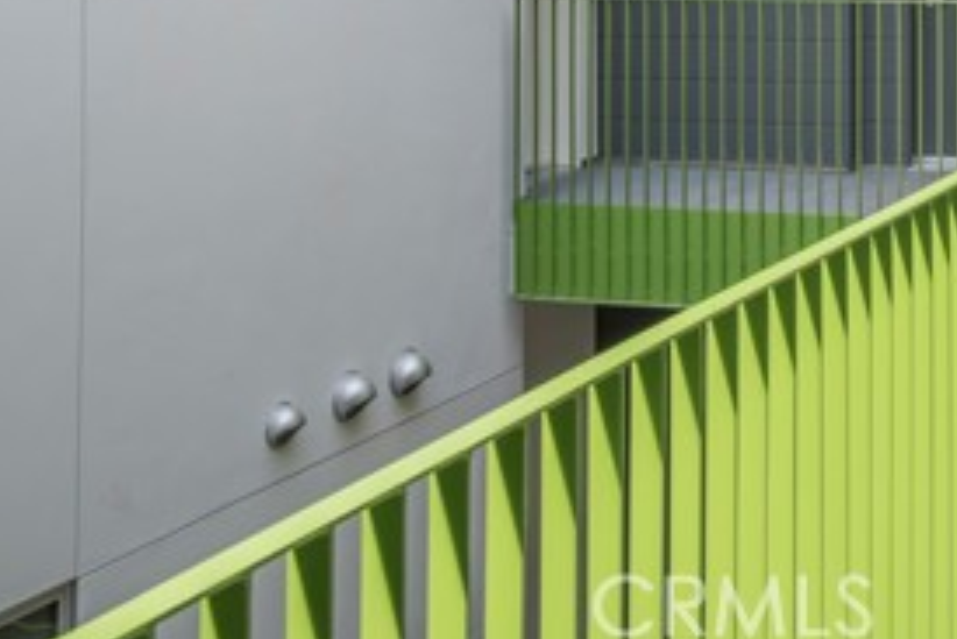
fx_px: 1862
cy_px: -89
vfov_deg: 18.6
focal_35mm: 70
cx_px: 1016
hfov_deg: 26.8
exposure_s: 1/30
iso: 100
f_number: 11
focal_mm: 30
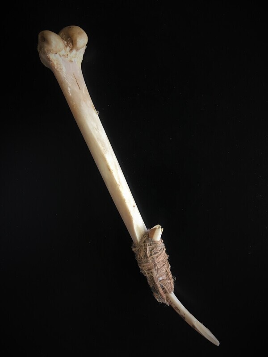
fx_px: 299
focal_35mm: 29
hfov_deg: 48.2
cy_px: 178
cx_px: 134
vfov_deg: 61.7
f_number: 2.2
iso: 100
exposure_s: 1/33
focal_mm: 4.15
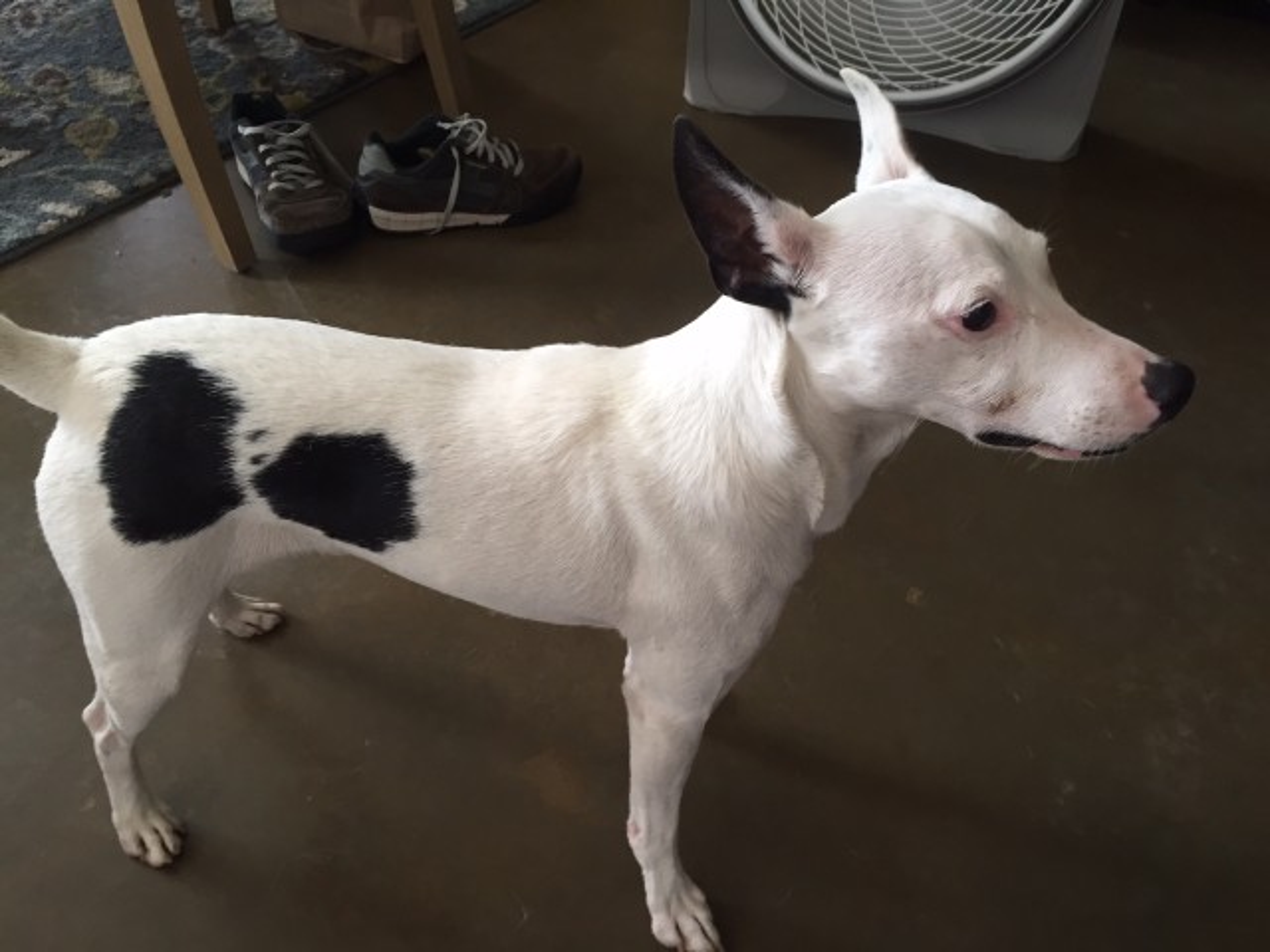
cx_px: 635
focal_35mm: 29
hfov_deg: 61.7
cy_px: 476
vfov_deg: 48.2
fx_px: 1064
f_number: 2.2
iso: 64
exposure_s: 1/30
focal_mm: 4.15
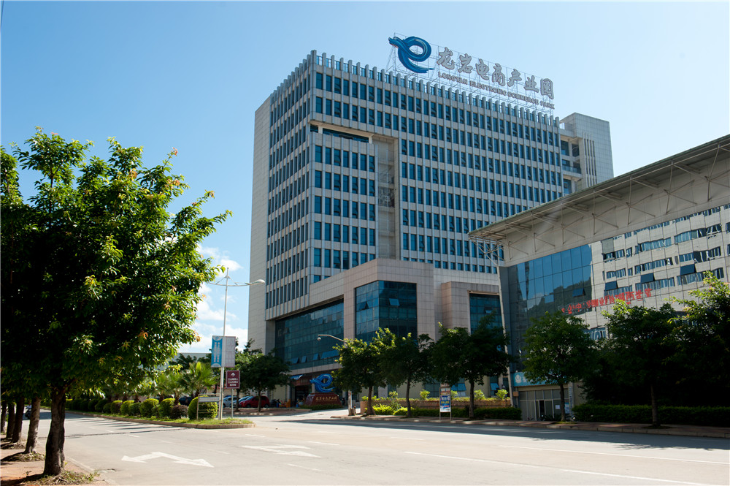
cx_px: 365
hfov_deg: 58.8
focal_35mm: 32
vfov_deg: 41.0
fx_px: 648
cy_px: 243
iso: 200
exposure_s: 1/200
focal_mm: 32
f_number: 8
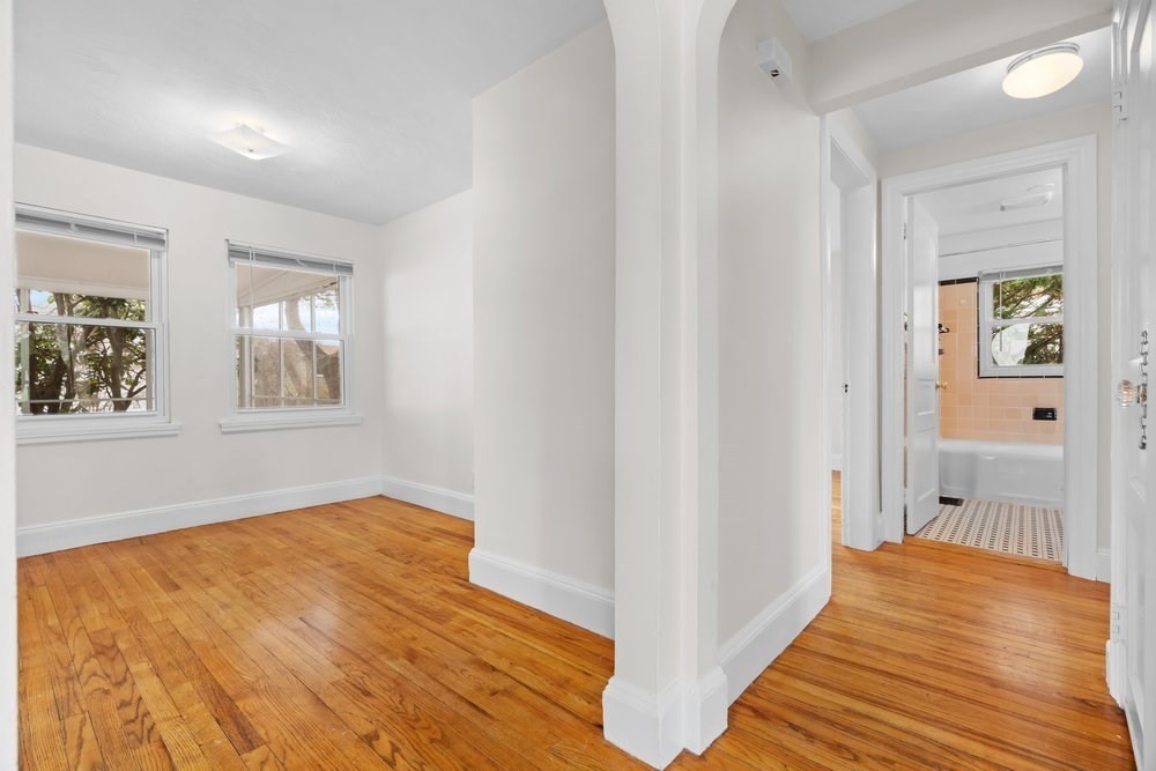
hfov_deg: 96.7
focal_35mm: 16
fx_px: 514
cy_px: 386
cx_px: 578
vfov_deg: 73.8
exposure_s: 1
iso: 320
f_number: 9
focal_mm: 16
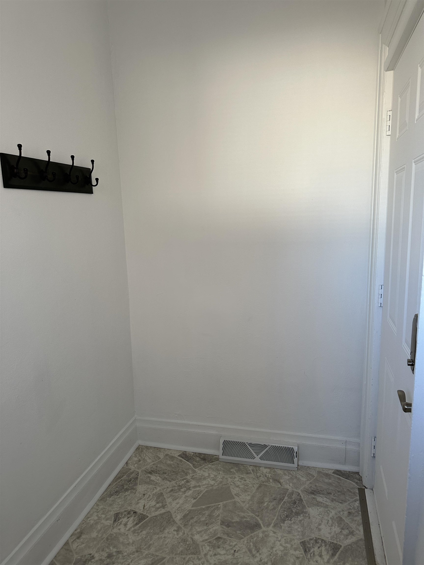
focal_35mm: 24
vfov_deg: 71.6
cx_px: 212
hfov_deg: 56.8
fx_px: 392
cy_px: 282
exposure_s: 1/121
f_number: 1.78
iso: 125
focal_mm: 6.86
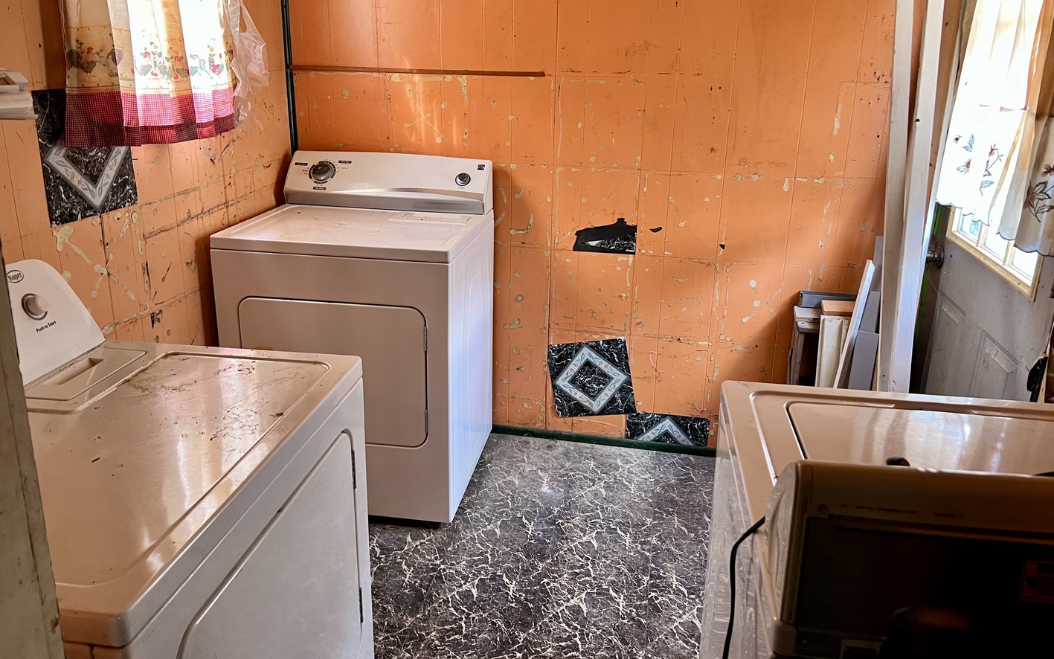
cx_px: 529
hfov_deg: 66.5
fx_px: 804
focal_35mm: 28
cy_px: 278
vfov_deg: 44.4
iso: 125
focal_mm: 5.7
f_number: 1.5
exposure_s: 1/60
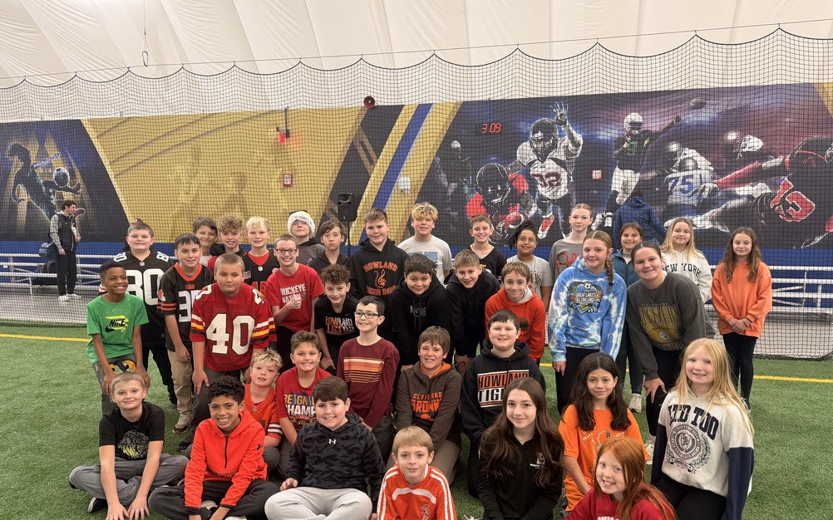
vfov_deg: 47.5
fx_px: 590
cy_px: 293
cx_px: 413
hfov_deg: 70.4
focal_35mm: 26
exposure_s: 1/60
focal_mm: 6.76
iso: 160
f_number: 1.78
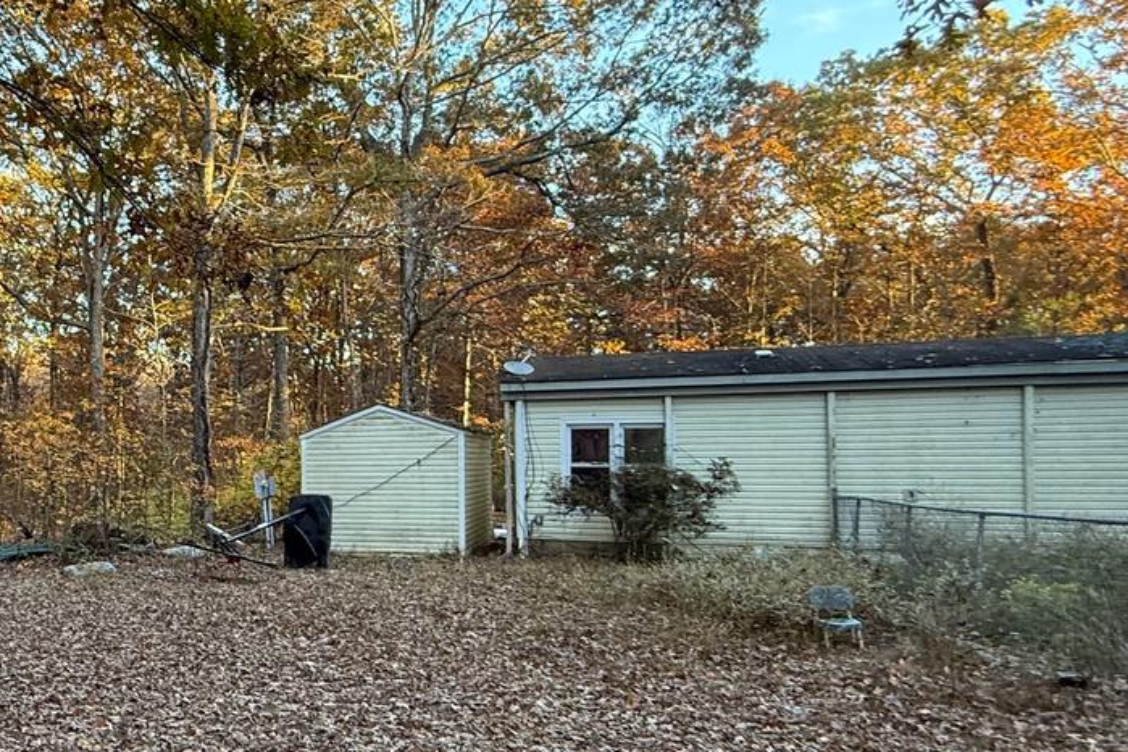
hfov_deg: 55.9
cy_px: 449
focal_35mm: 30
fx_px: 940
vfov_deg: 43.4
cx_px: 174
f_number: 2.2
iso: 160
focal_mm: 2.22
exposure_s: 1/99
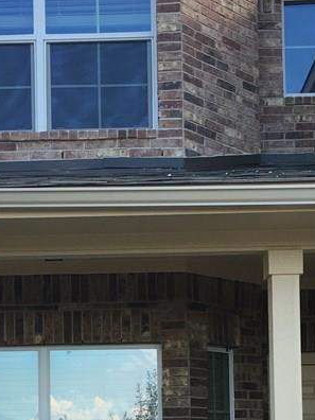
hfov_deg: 19.6
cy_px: 402
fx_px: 910
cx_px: 107
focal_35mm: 75
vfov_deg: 25.0
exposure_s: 1/292
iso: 25
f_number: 2.2
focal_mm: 4.15
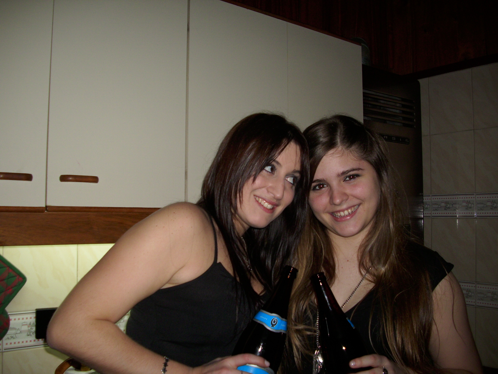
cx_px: 249
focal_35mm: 31
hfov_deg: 58.4
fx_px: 446
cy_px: 187
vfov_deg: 45.4
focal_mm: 6.2
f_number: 2.8
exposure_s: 1/60
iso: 50
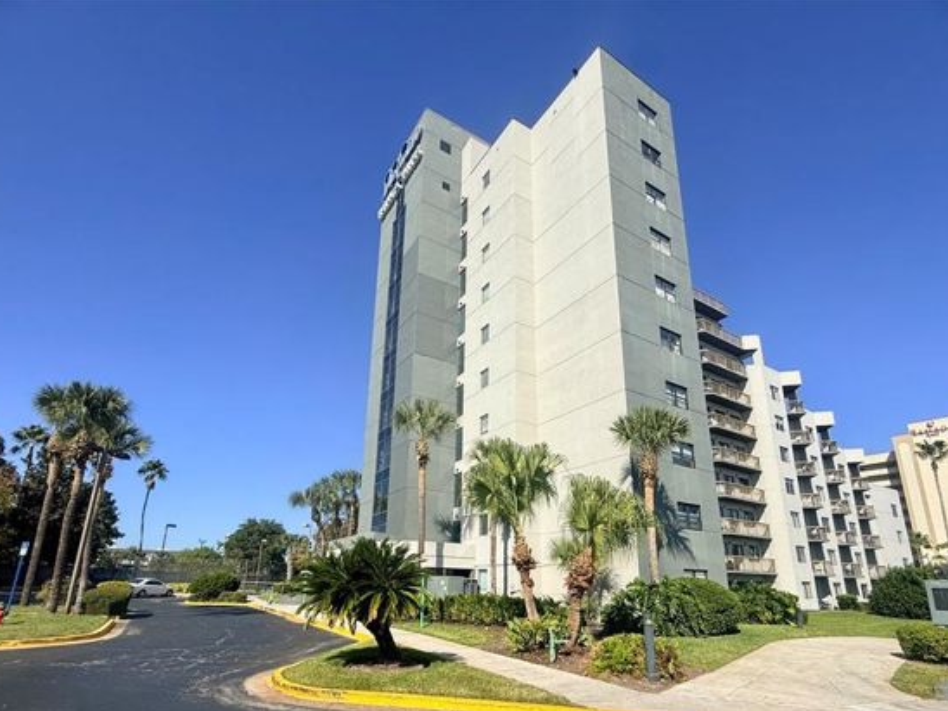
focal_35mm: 18
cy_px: 455
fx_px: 493
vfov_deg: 70.2
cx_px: 475
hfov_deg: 87.8
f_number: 2.2
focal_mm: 2.22
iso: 50
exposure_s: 1/3125
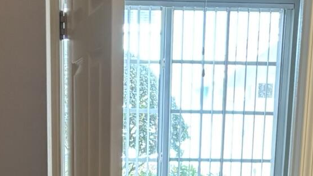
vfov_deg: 10.2
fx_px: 863
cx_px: 140
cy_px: 418
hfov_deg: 20.5
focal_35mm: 104
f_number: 1.6
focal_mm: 5.96
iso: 125
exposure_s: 1/120
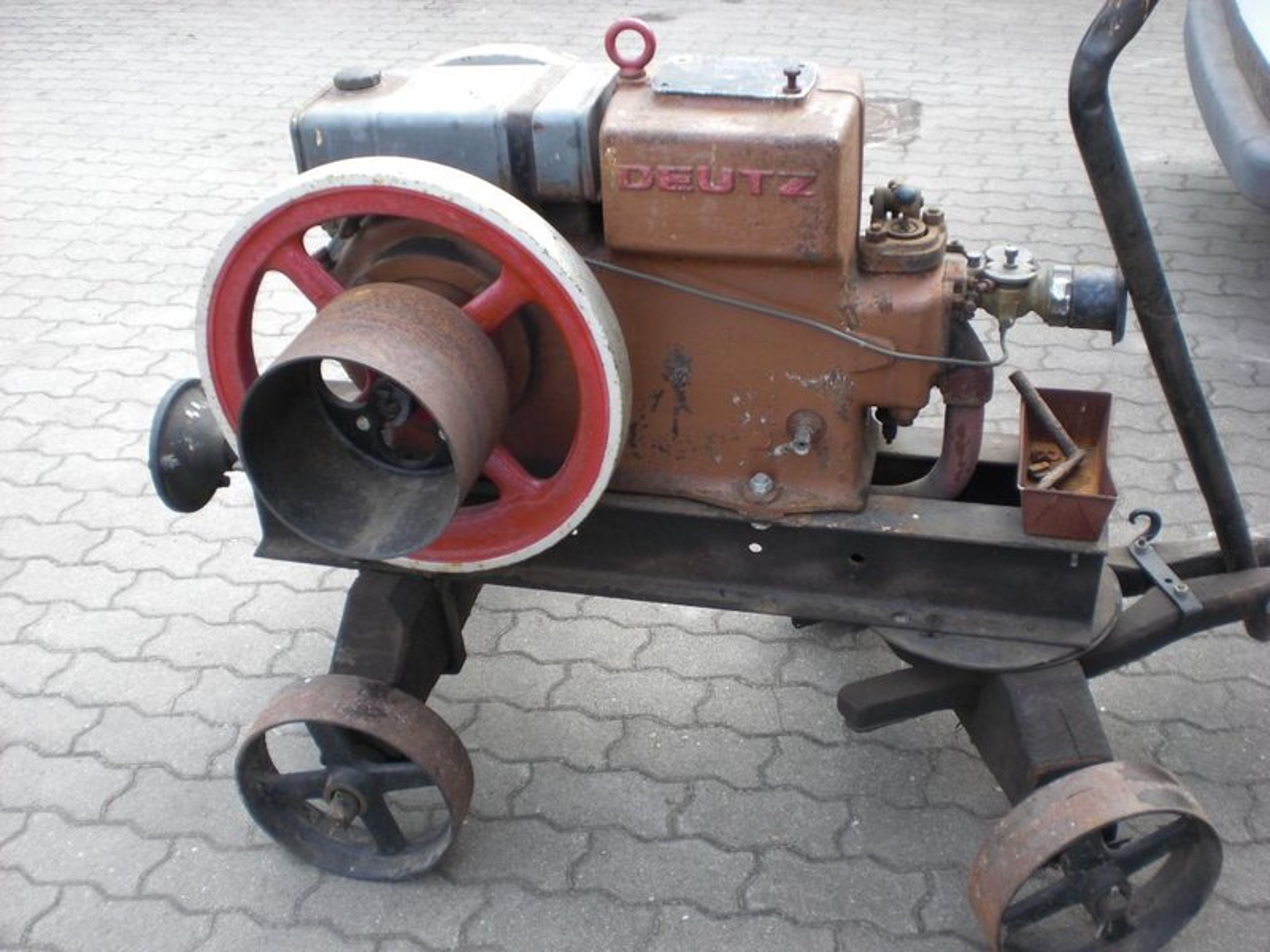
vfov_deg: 37.7
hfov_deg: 49.0
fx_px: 1394
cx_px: 635
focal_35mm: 38
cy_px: 476
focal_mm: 6.3
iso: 64
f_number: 3.1
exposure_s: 1/100
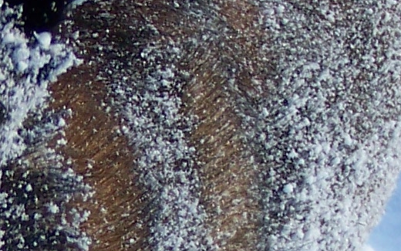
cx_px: 37
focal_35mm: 238
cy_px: 260
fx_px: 2601
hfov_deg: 8.8
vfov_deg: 5.5
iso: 64
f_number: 2.8
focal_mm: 6.3
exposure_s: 1/320
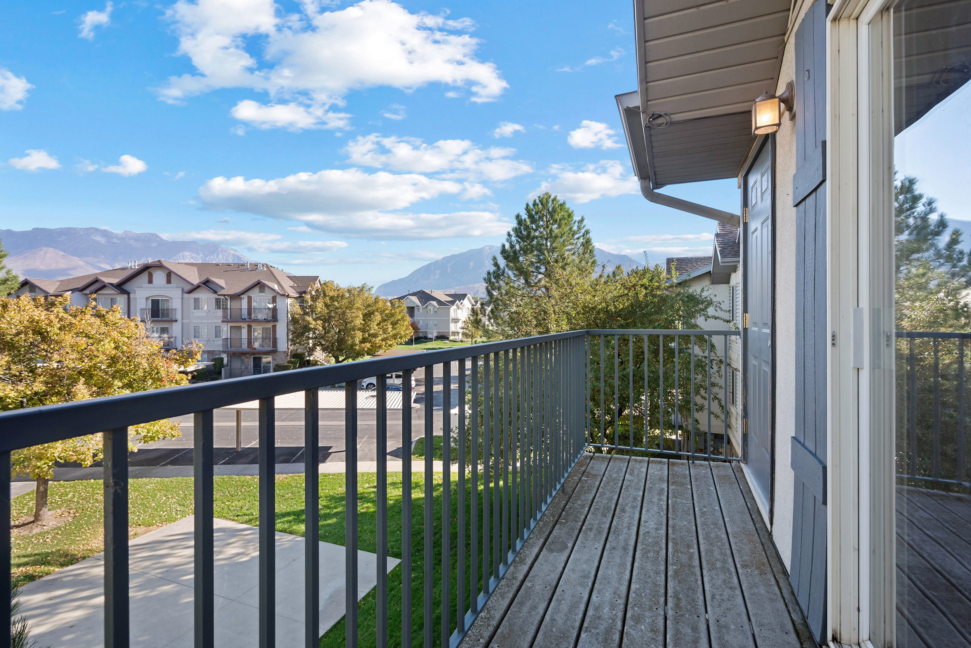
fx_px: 445
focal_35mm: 16
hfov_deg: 95.0
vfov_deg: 72.1
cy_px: 324
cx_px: 486
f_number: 8
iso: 800
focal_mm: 16.5
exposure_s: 1/60
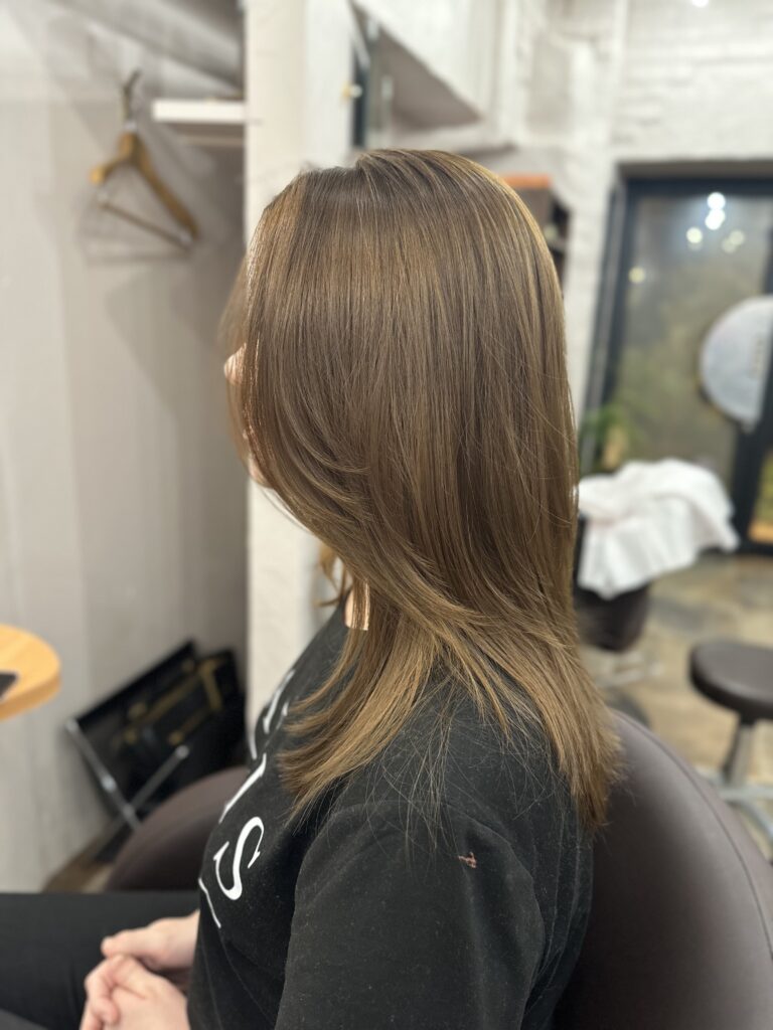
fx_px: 715
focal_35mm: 24
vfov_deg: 71.6
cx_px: 386
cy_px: 515
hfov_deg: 56.8
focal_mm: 6.86
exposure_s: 1/50
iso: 320
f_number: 1.78
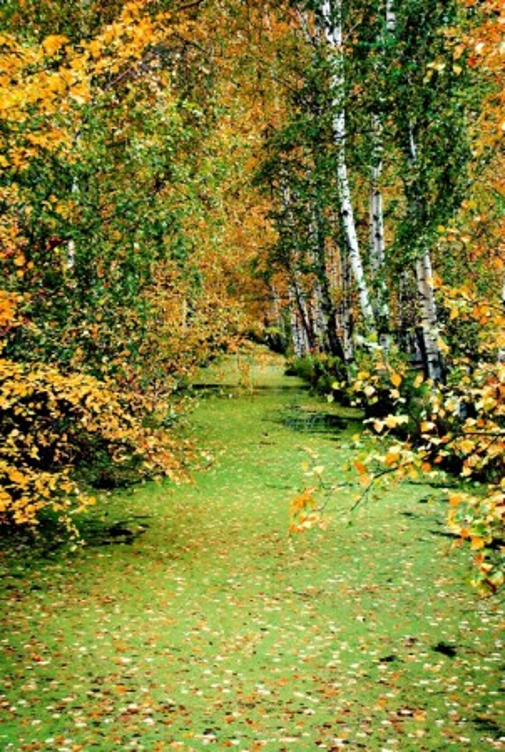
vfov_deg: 38.8
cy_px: 376
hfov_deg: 26.6
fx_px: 1068
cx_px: 252
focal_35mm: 51
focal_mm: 34
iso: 250
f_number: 5
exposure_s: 1/60
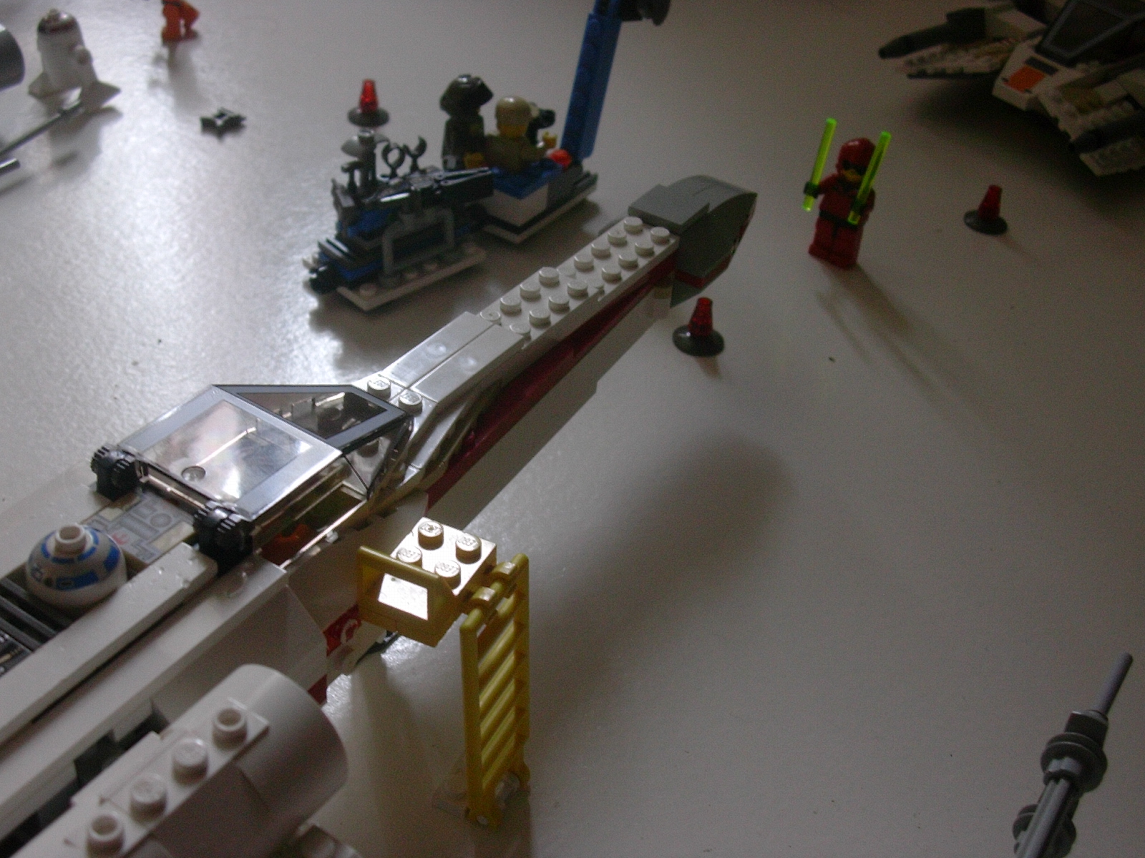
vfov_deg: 32.2
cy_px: 429
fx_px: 1488
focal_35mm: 45
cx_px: 572
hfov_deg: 42.1
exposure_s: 1/39.1
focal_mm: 6.7
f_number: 2.9
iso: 70
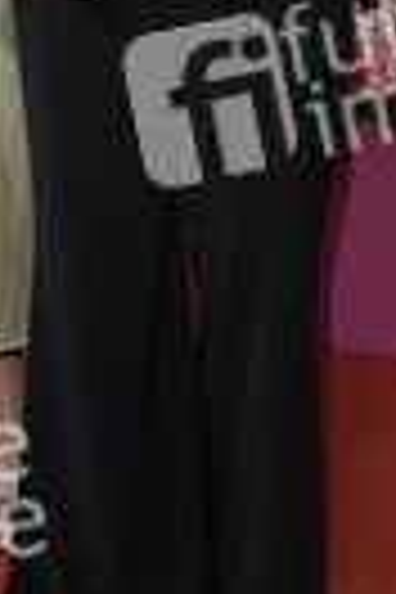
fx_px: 2590
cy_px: -144
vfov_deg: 12.7
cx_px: -54
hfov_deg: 8.7
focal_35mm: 157
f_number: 5
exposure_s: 1/250
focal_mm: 52
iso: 640
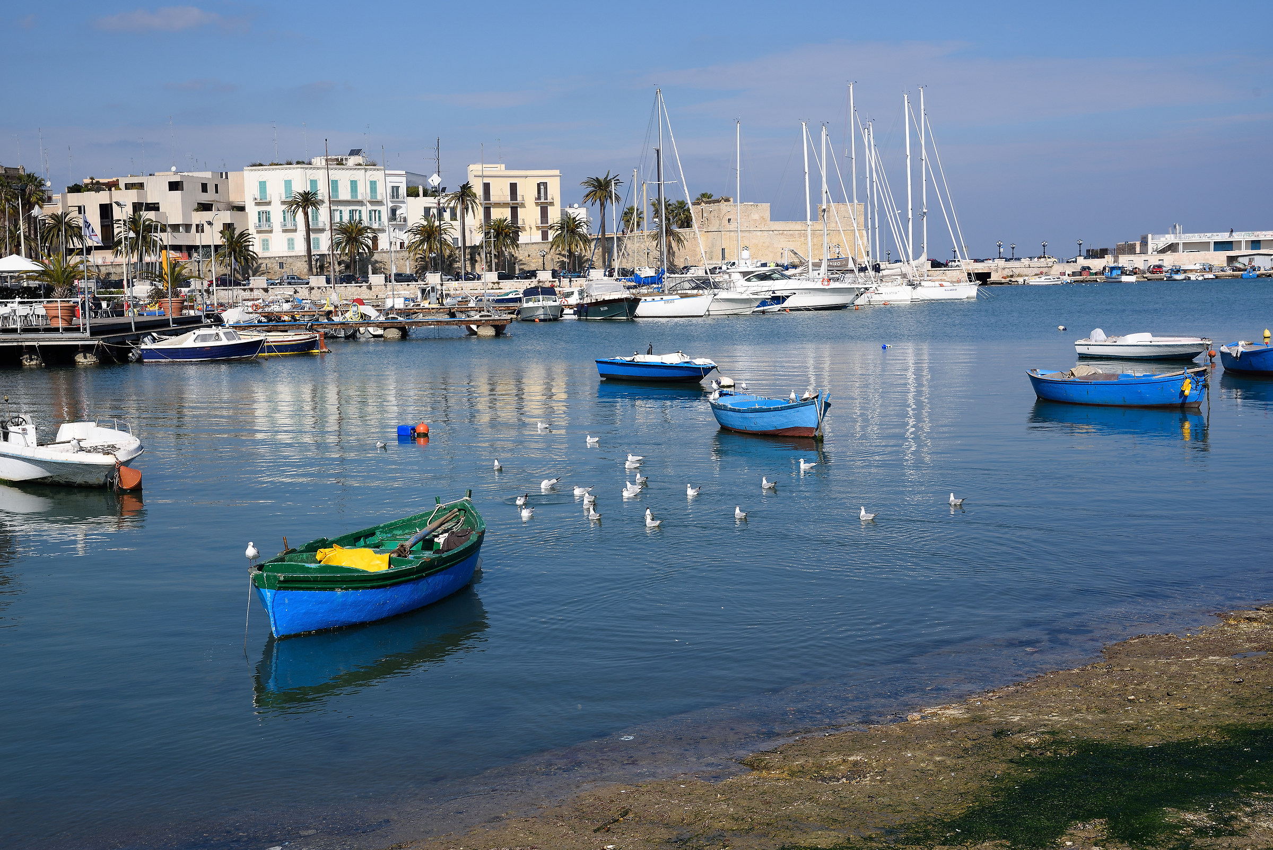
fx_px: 1627
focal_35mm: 46
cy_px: 425
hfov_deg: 42.7
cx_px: 636
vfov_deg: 29.3
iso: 100
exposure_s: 1/320
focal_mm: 46
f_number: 9
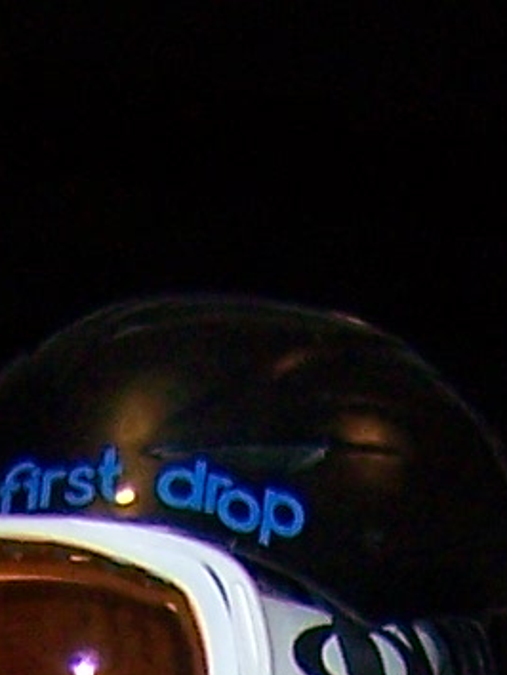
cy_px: 2576
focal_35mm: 304
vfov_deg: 5.7
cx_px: -2
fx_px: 5930
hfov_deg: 4.9
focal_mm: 6.3
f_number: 2.8
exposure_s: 1/60
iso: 160
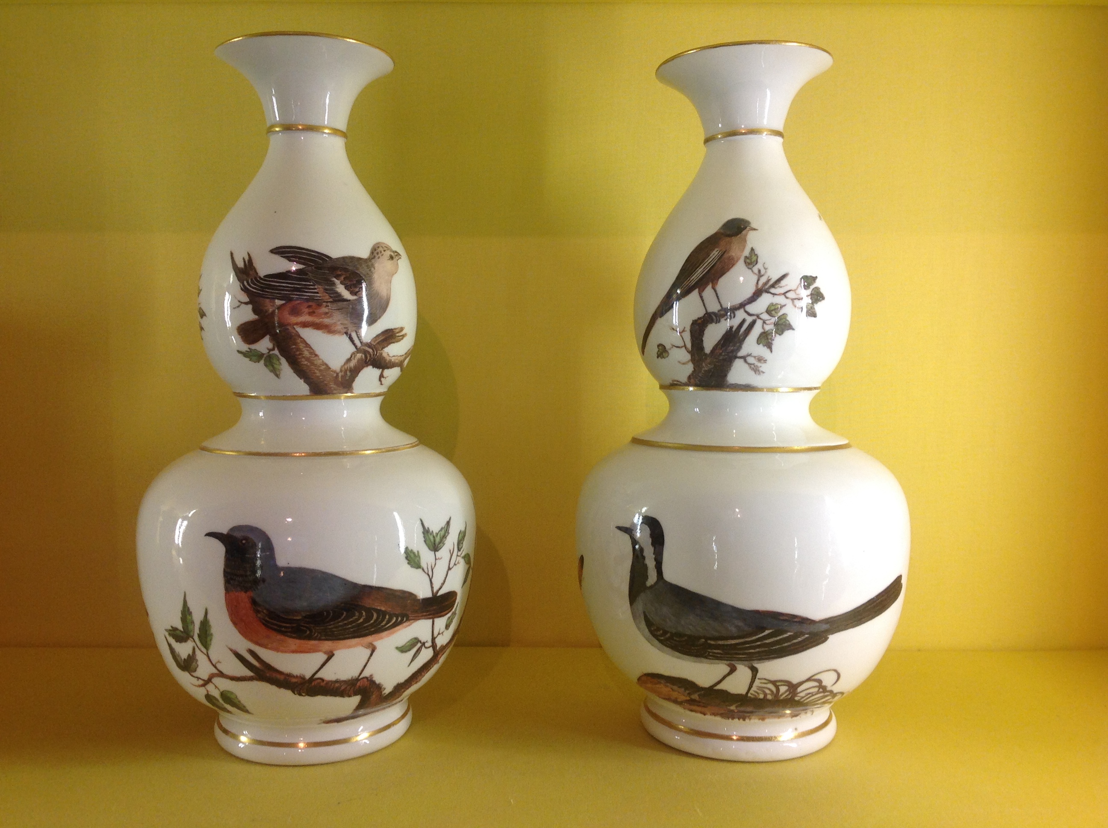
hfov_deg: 52.7
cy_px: 414
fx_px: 1119
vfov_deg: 40.6
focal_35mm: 35
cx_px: 554
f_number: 2.4
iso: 80
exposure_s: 1/60
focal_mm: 4.28
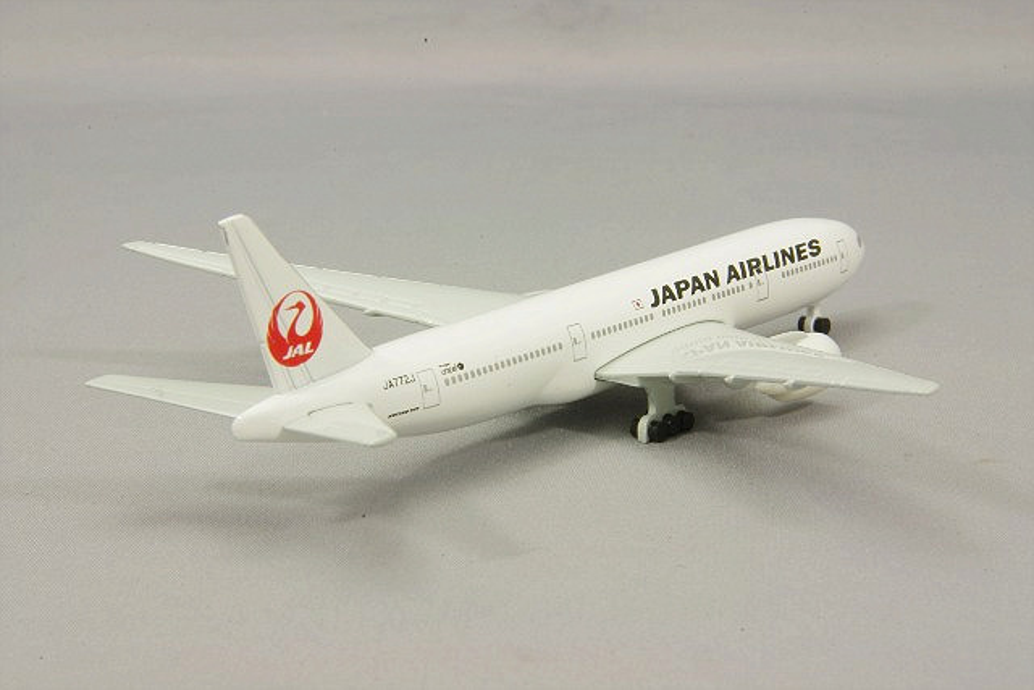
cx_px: 517
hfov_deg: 18.3
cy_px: 345
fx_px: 3217
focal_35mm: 112
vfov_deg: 12.2
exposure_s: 1/1.67
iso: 400
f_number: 32
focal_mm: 75
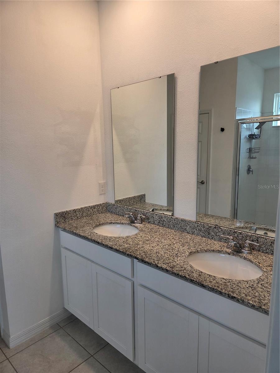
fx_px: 248
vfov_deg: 73.9
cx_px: 140
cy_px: 186
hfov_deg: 58.9
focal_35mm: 23
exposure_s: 1/120
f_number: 1.8
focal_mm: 5.4
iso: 64
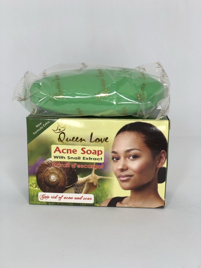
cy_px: 134
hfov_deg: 25.7
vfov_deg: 33.8
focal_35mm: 57
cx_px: 100
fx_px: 441
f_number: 2.8
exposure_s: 1/100
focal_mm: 6.6
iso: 32
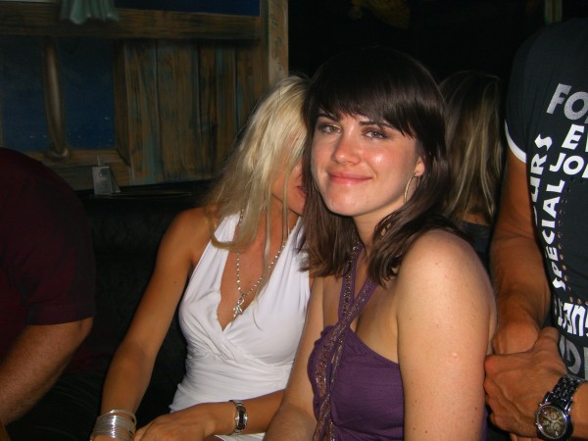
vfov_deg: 37.7
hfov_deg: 49.0
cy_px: 220
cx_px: 294
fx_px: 645
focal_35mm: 38
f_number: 2.8
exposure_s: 1/60
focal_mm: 7.9
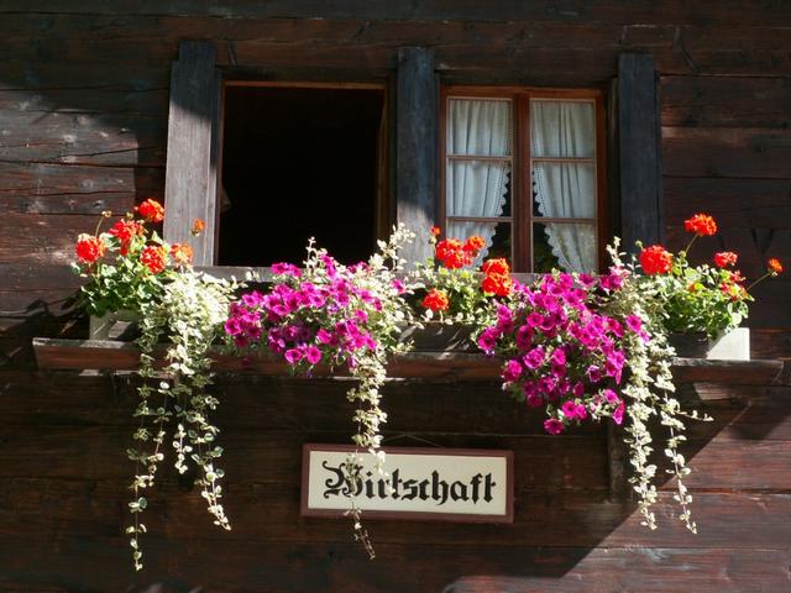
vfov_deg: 12.3
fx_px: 2742
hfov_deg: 16.4
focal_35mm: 120
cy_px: 296
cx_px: 396
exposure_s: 1/80
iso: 50
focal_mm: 19.65
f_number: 4
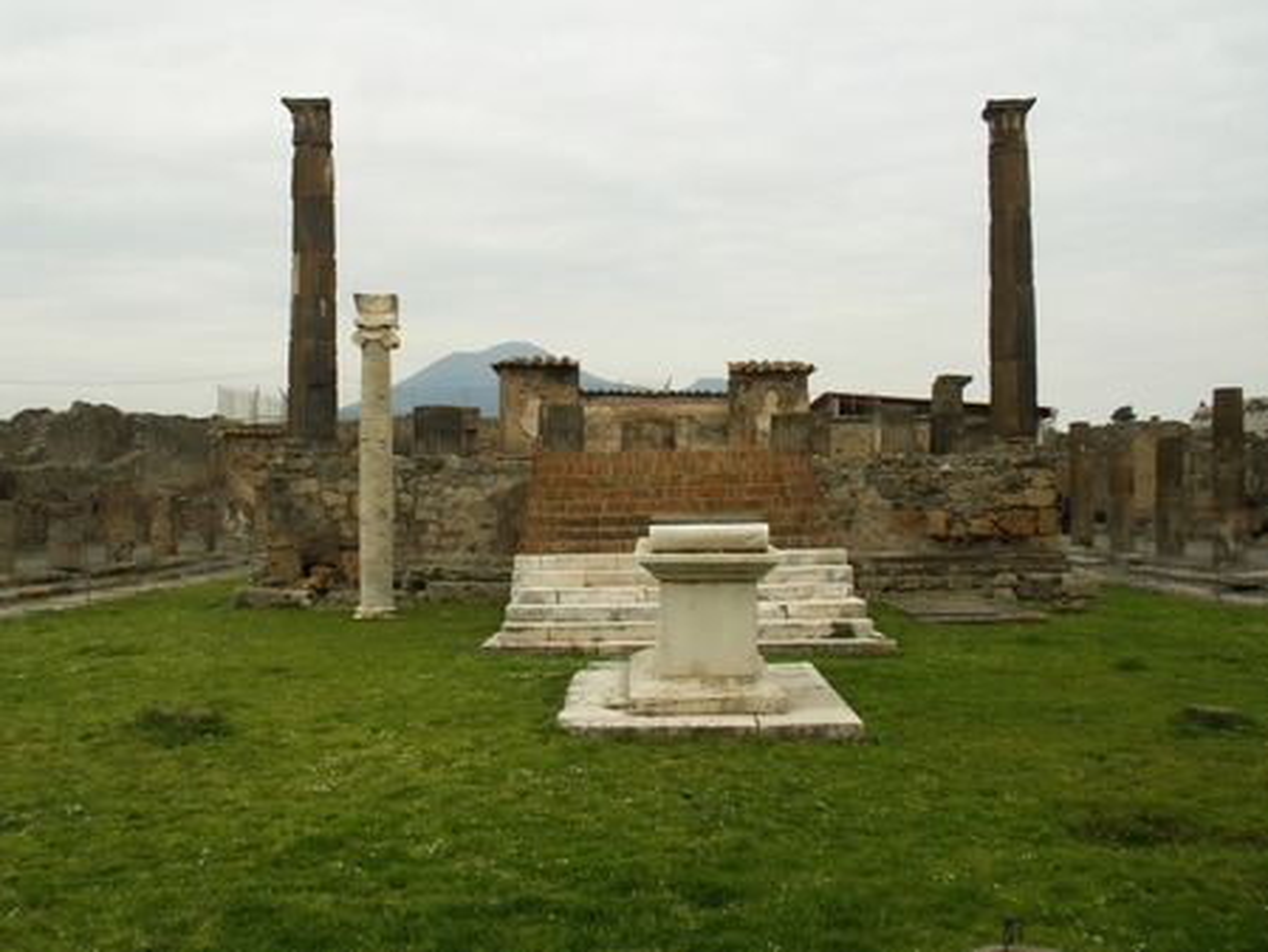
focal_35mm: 37
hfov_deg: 50.1
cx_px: 634
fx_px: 1356
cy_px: 476
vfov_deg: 38.7
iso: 64
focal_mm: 6.6
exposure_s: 1/80
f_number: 10
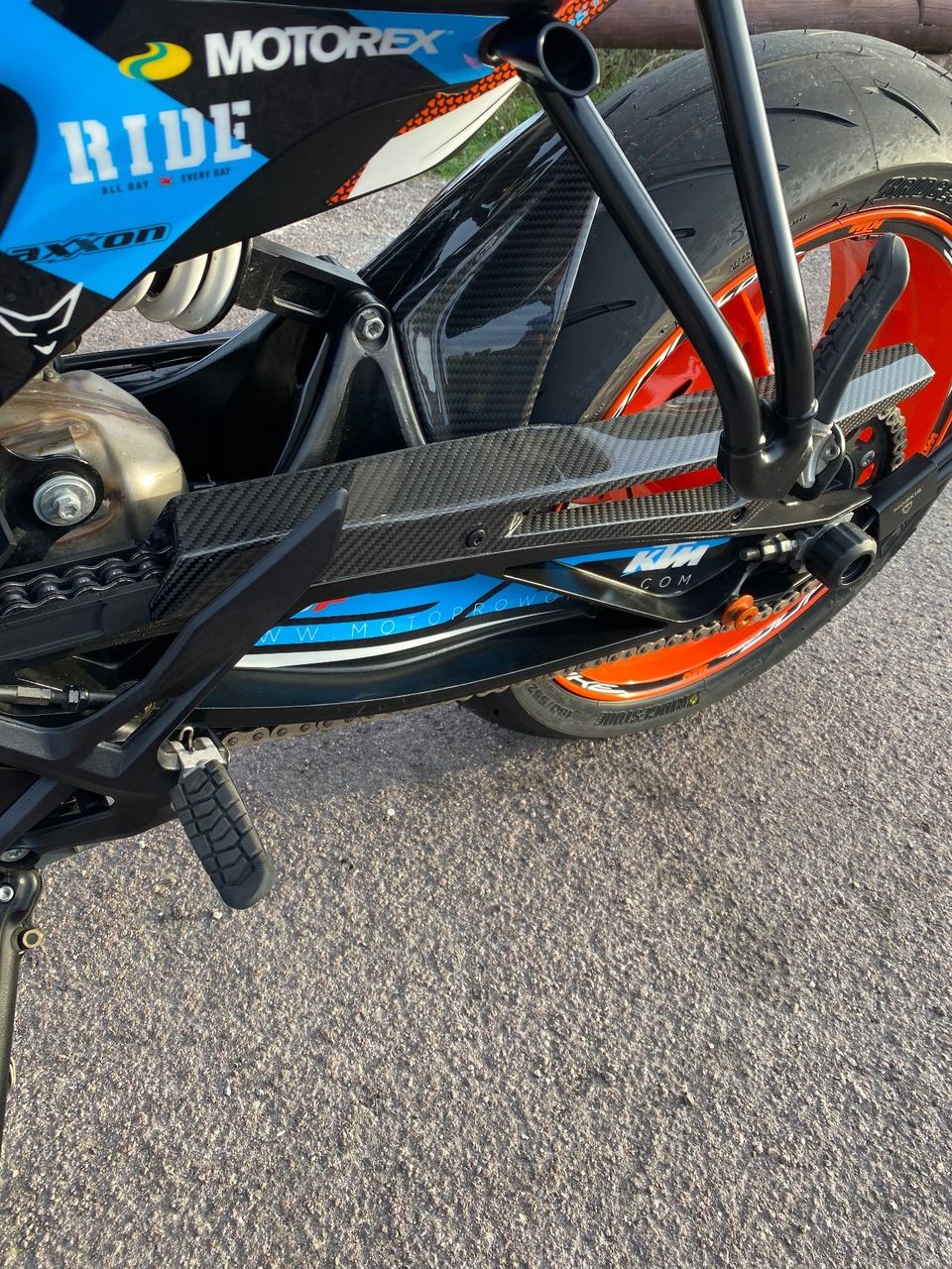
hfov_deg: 53.1
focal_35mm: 26
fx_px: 953
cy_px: 634
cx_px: 476
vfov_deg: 67.3
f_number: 1.8
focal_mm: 4.25
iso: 32
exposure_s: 1/122
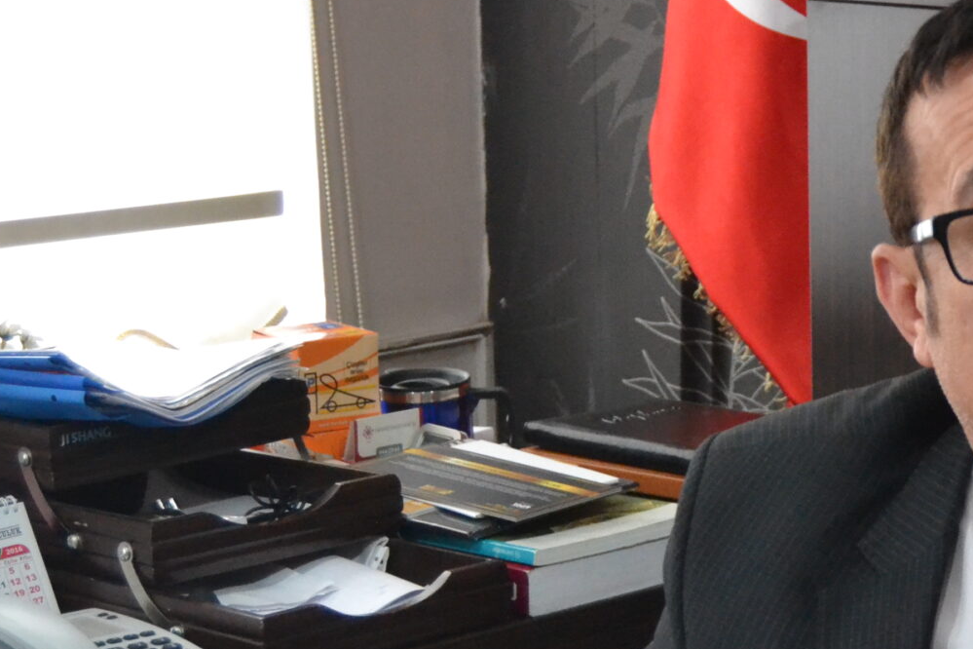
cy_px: 466
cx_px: 1014
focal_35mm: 123
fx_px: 3324
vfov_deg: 11.1
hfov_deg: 16.3
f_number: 4.5
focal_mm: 32
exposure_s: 1/80
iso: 3200
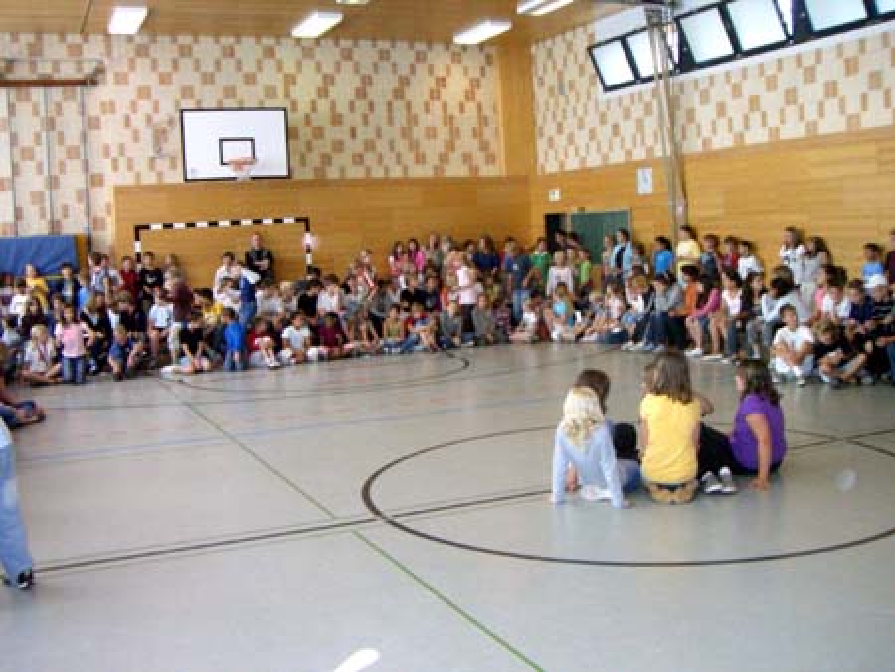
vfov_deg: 37.8
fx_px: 983
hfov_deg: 49.0
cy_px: 336
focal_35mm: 38
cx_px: 448
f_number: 2.7
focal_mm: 6.2
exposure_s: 1/320
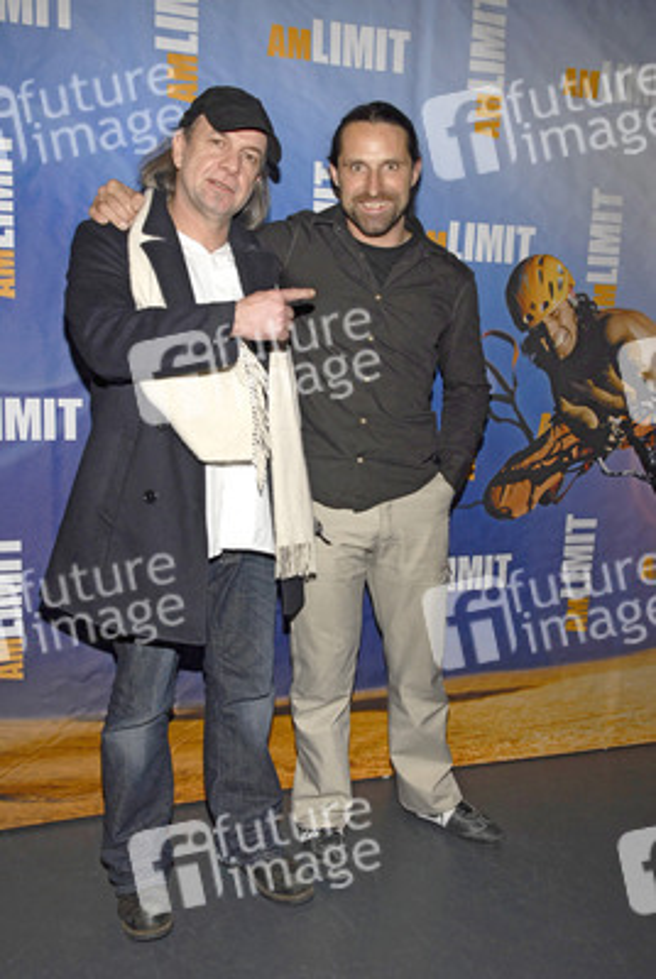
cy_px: 490
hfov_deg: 38.5
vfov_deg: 55.0
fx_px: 940
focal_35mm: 34
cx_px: 328
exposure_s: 1/60
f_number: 4.5
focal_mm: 23
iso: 400
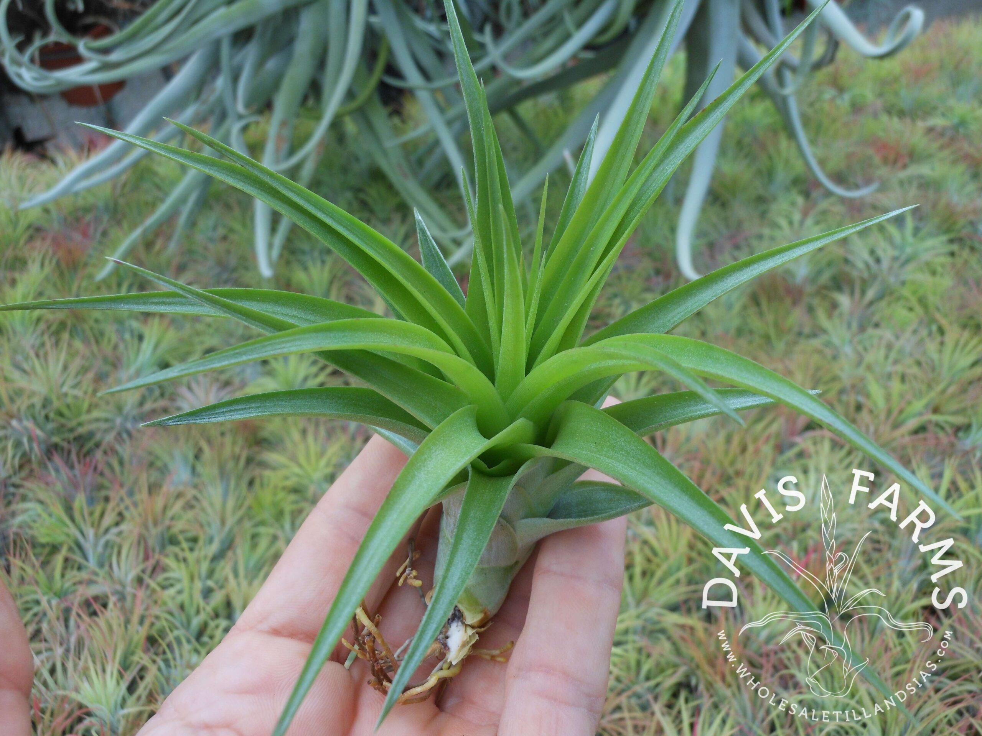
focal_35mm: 33
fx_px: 936
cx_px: 491
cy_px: 368
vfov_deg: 42.9
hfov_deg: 55.4
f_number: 4
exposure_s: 1/125
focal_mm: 5.9
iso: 80
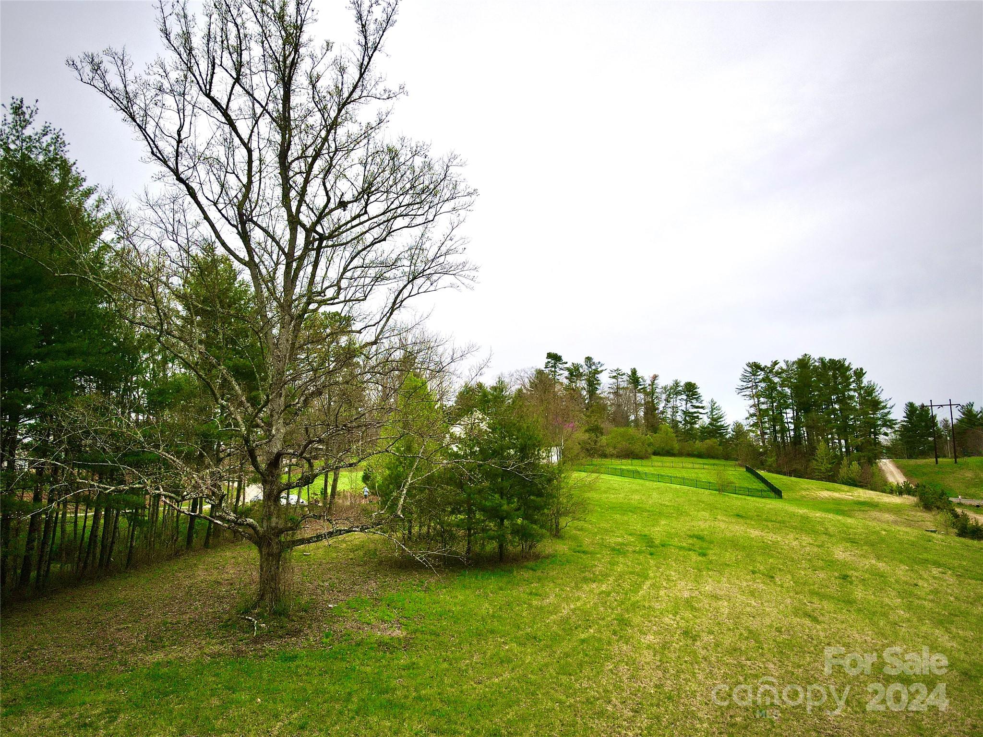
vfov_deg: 56.8
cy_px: 368
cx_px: 492
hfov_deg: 71.6
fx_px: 682
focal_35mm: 24
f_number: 2.8
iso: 100
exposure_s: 1/640
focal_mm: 4.5
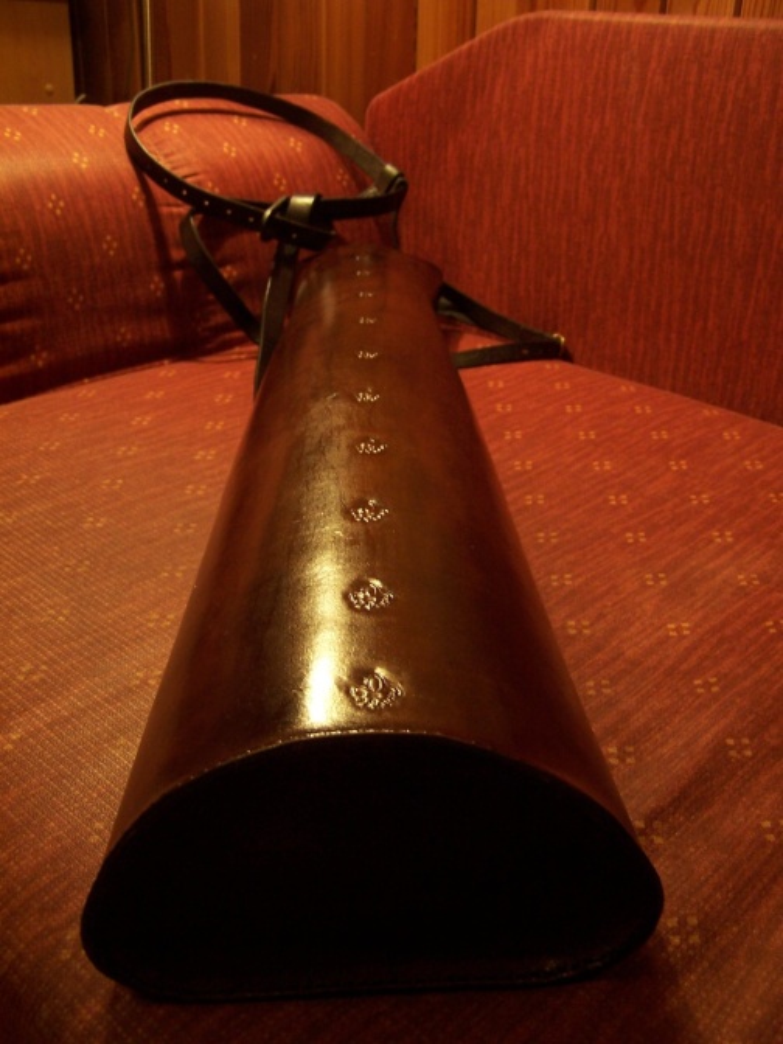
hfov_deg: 37.7
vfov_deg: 49.0
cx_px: 392
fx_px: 1146
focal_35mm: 38
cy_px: 522
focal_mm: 6.3
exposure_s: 1/8
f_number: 2.8
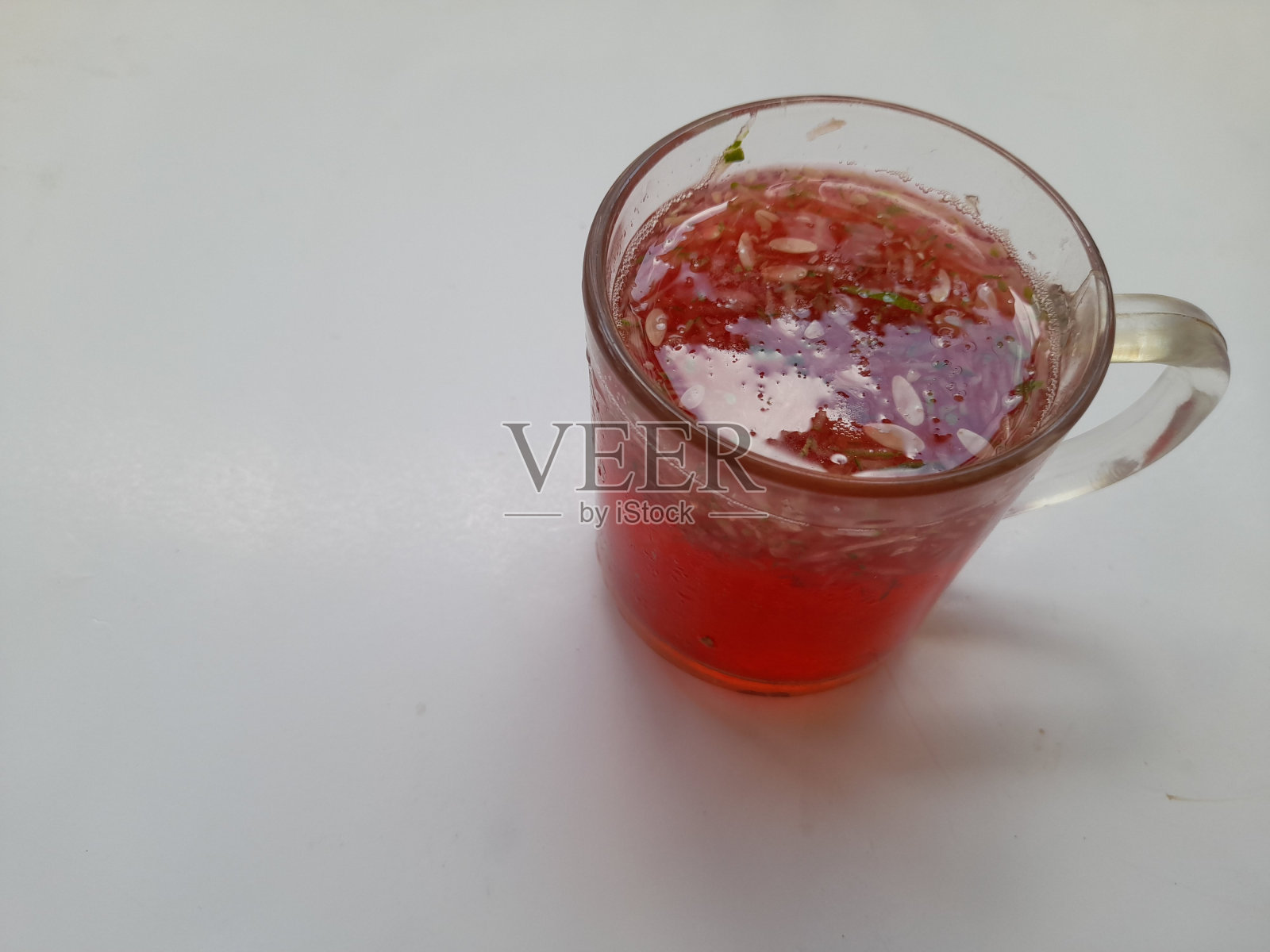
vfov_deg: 54.9
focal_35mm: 25
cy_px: 476
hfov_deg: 69.4
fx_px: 917
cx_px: 635
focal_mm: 4.6
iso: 20
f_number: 2
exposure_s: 1/60
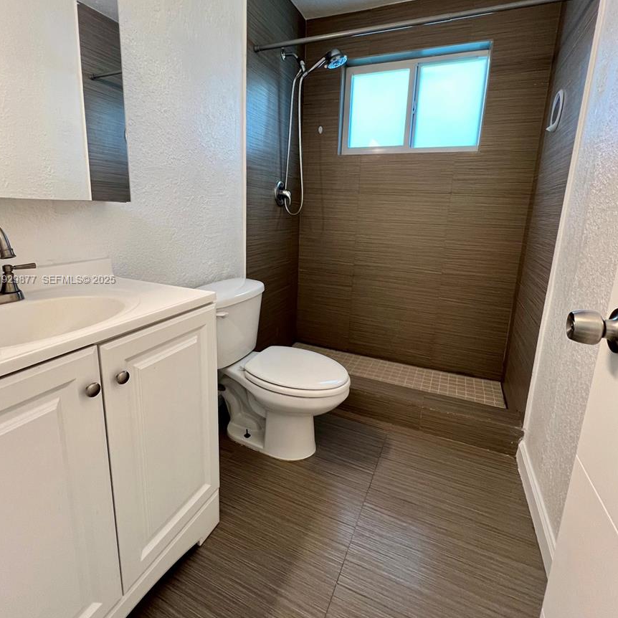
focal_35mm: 16
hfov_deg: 87.4
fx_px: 323
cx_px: 305
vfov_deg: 87.2
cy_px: 280
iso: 200
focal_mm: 1.57
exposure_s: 1/120
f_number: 1.8
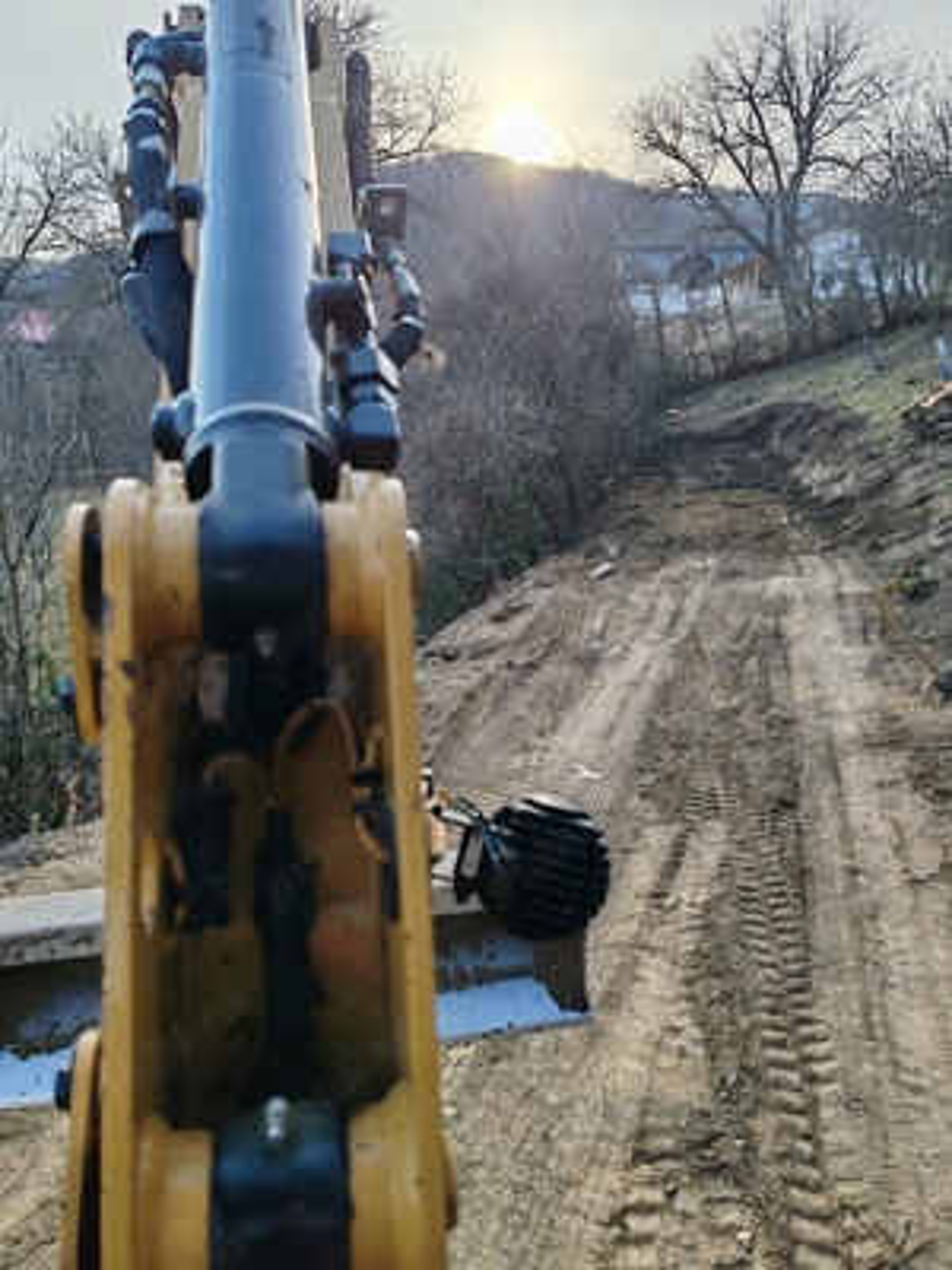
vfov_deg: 65.3
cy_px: 635
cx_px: 476
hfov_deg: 51.4
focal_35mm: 27
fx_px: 990
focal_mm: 6.12
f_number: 1.9
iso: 50
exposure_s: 1/260
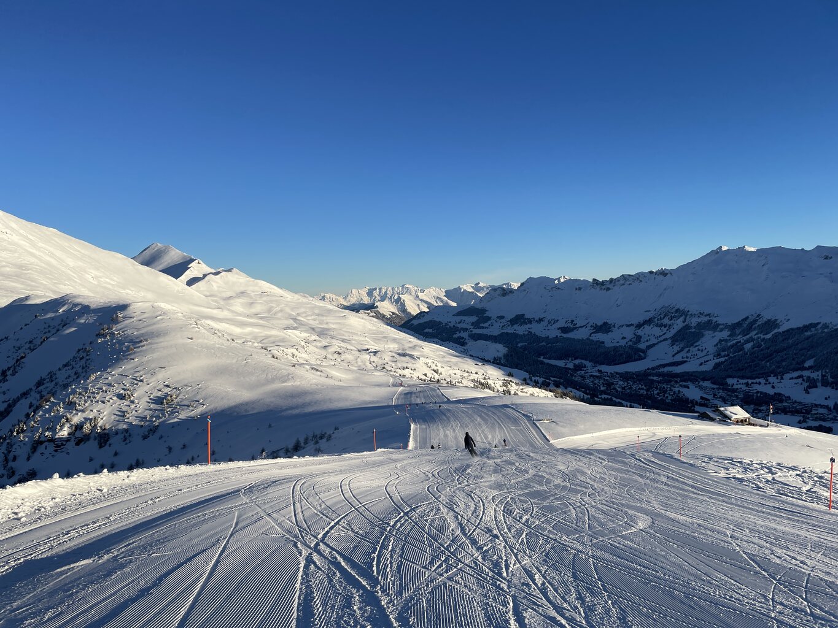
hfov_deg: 67.3
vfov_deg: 53.1
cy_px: 314
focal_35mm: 26
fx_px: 629
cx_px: 419
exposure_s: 1/3731
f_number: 1.6
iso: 32
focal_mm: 4.2
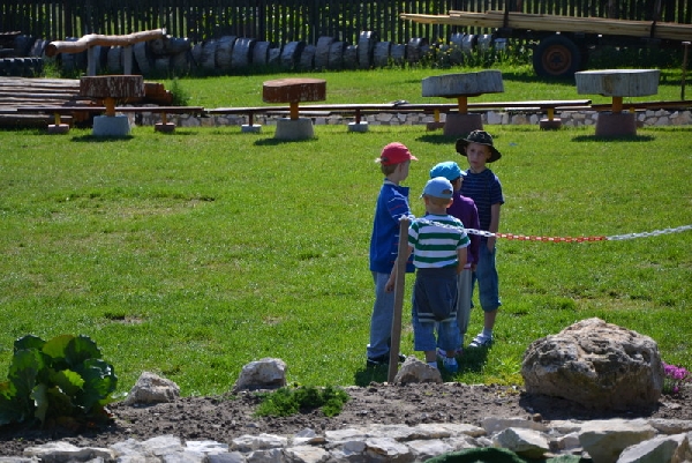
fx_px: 3030
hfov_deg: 13.0
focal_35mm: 158
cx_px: 346
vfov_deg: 8.7
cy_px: 232
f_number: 5.6
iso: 125
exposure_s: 1/500
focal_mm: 105
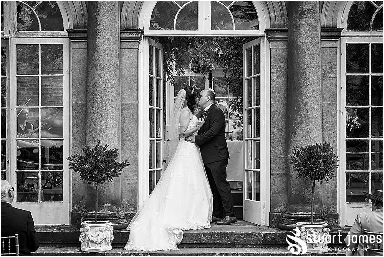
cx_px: 192
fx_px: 800
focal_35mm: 75
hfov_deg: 27.0
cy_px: 128
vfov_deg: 18.2
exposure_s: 1/500
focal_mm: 50
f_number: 2.8
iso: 320
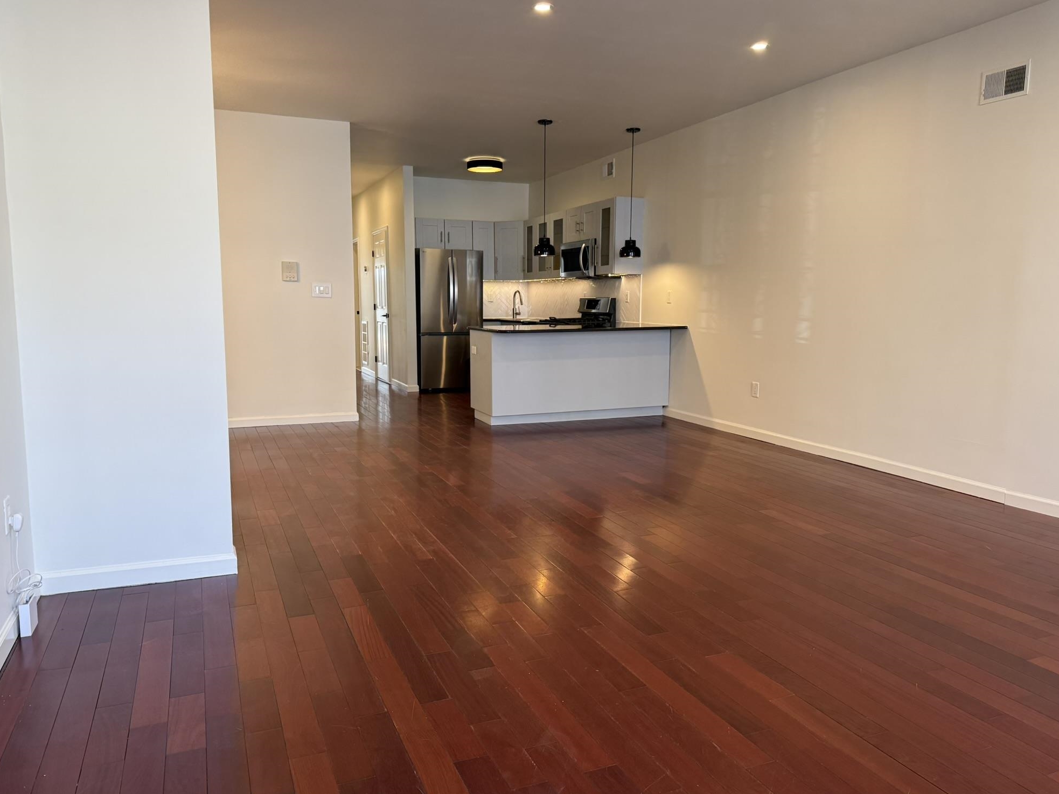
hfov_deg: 69.4
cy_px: 387
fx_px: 765
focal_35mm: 25
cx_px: 523
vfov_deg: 54.9
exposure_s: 1/120
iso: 160
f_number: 1.78
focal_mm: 6.76
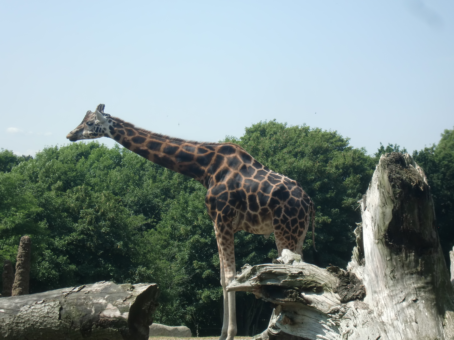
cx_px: 227
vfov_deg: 14.2
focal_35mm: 104
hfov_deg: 18.9
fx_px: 1364
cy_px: 170
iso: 64
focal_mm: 18.6
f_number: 5.9
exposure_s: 1/250
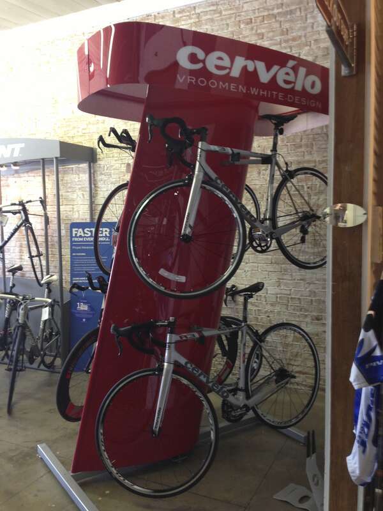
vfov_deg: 55.4
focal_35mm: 33
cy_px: 256
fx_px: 487
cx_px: 192
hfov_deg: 42.9
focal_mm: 4.13
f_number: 2.4
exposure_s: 1/20
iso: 100
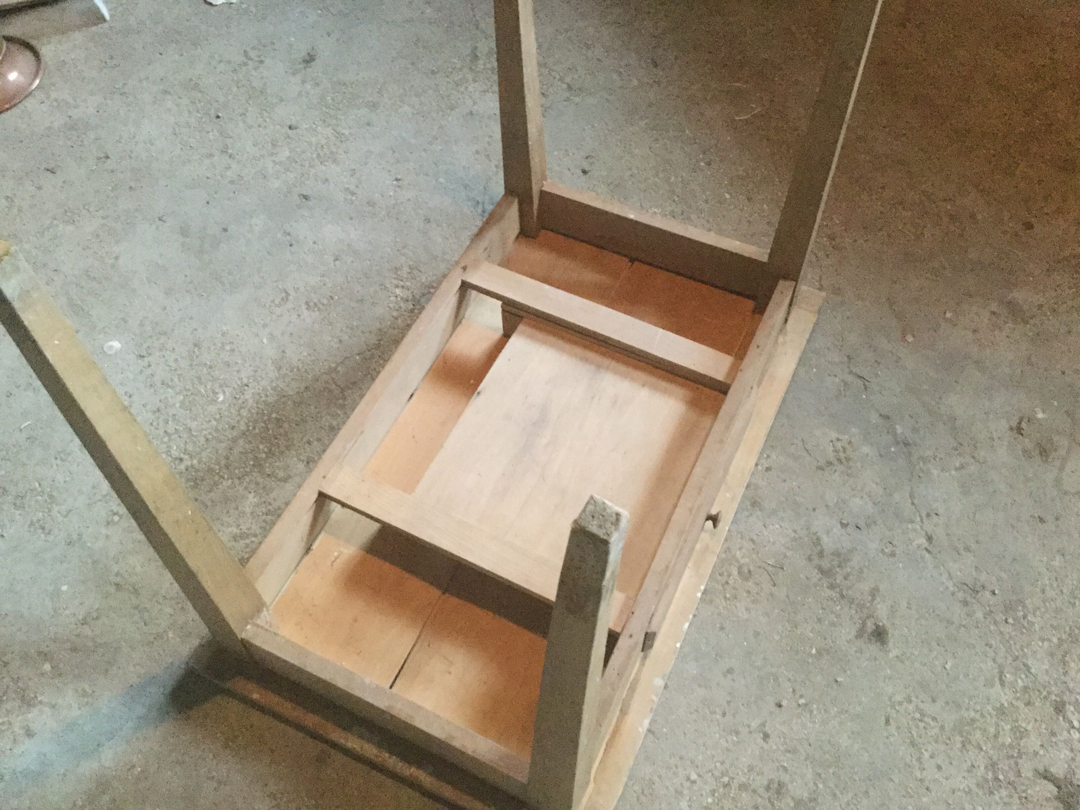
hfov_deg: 58.4
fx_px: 967
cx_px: 540
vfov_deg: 45.4
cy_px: 405
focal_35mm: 31
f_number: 2.4
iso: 320
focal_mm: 3.3
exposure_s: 1/17
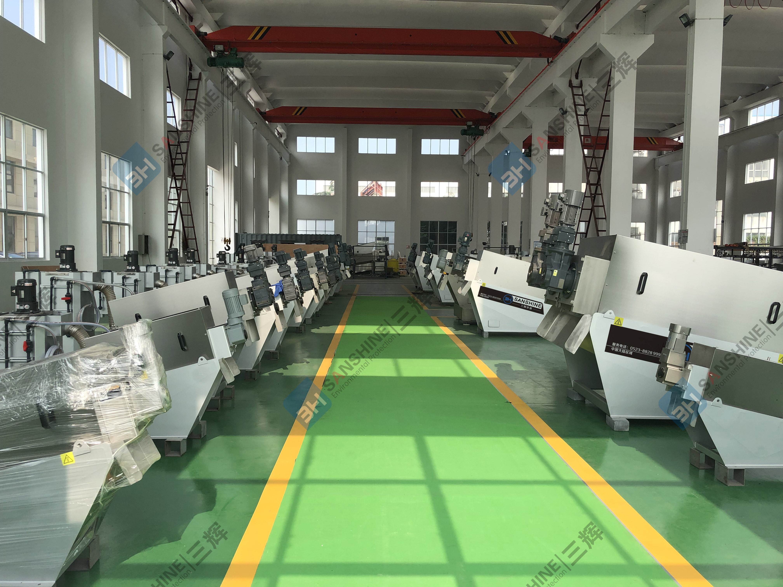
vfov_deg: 49.7
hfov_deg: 63.4
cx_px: 392
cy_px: 294
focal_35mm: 28
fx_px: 633
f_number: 1.8
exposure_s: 1/750
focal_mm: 4
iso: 20
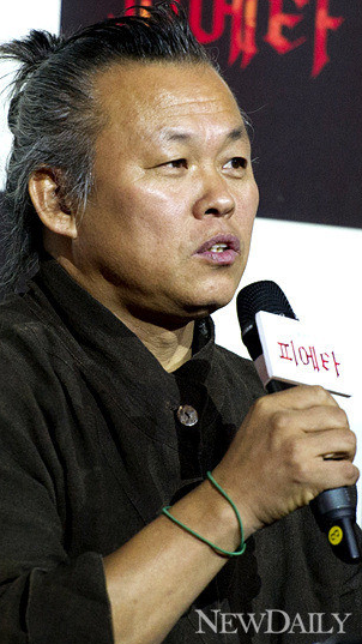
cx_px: 147
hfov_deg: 5.8
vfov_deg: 10.2
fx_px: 3601
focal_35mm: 211
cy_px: 323
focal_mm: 200
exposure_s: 1/125
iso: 1600
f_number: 2.8
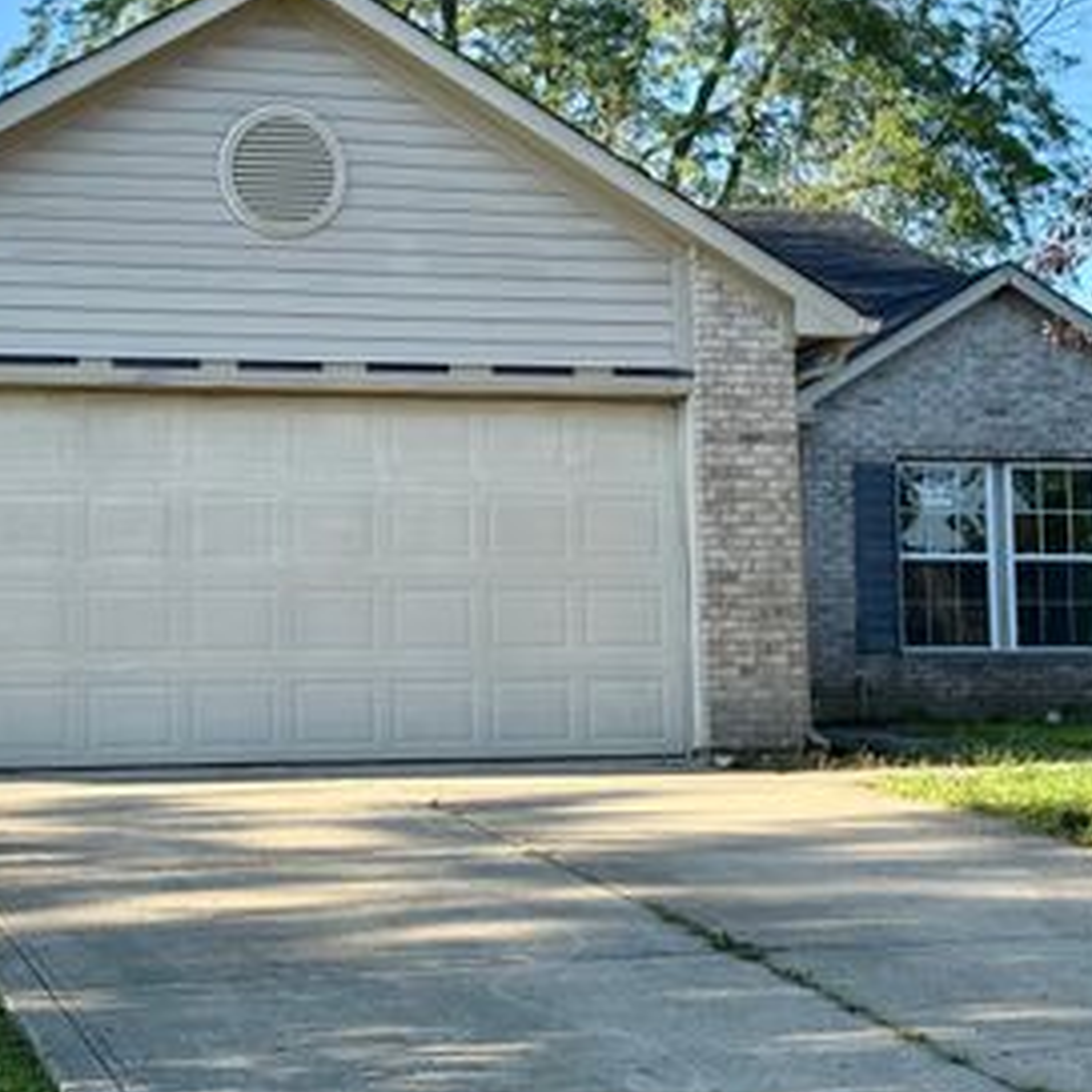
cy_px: 432
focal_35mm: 78
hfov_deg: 22.1
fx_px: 2784
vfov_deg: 22.2
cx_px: 381
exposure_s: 1/1678
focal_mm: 6.76
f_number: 1.78
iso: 100
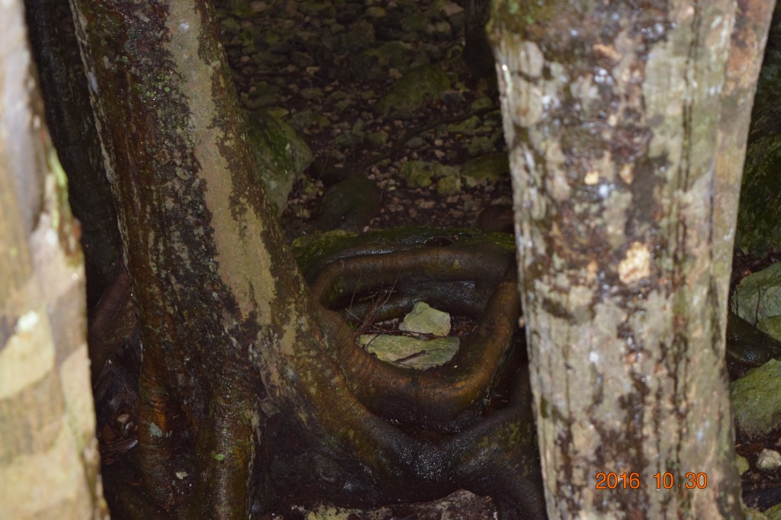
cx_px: 390
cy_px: 260
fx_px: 1789
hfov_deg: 24.6
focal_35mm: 82
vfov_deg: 16.5
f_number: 5.6
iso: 800
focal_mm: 55
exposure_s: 1/30
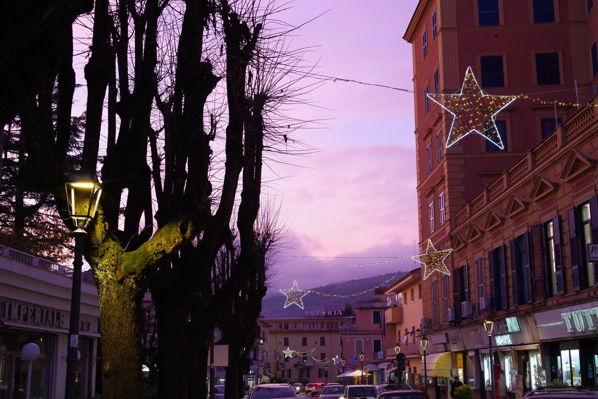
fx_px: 830
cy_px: 200
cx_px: 299
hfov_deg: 39.6
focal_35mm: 50
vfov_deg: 27.0
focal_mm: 50
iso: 6400
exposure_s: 1/60
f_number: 10
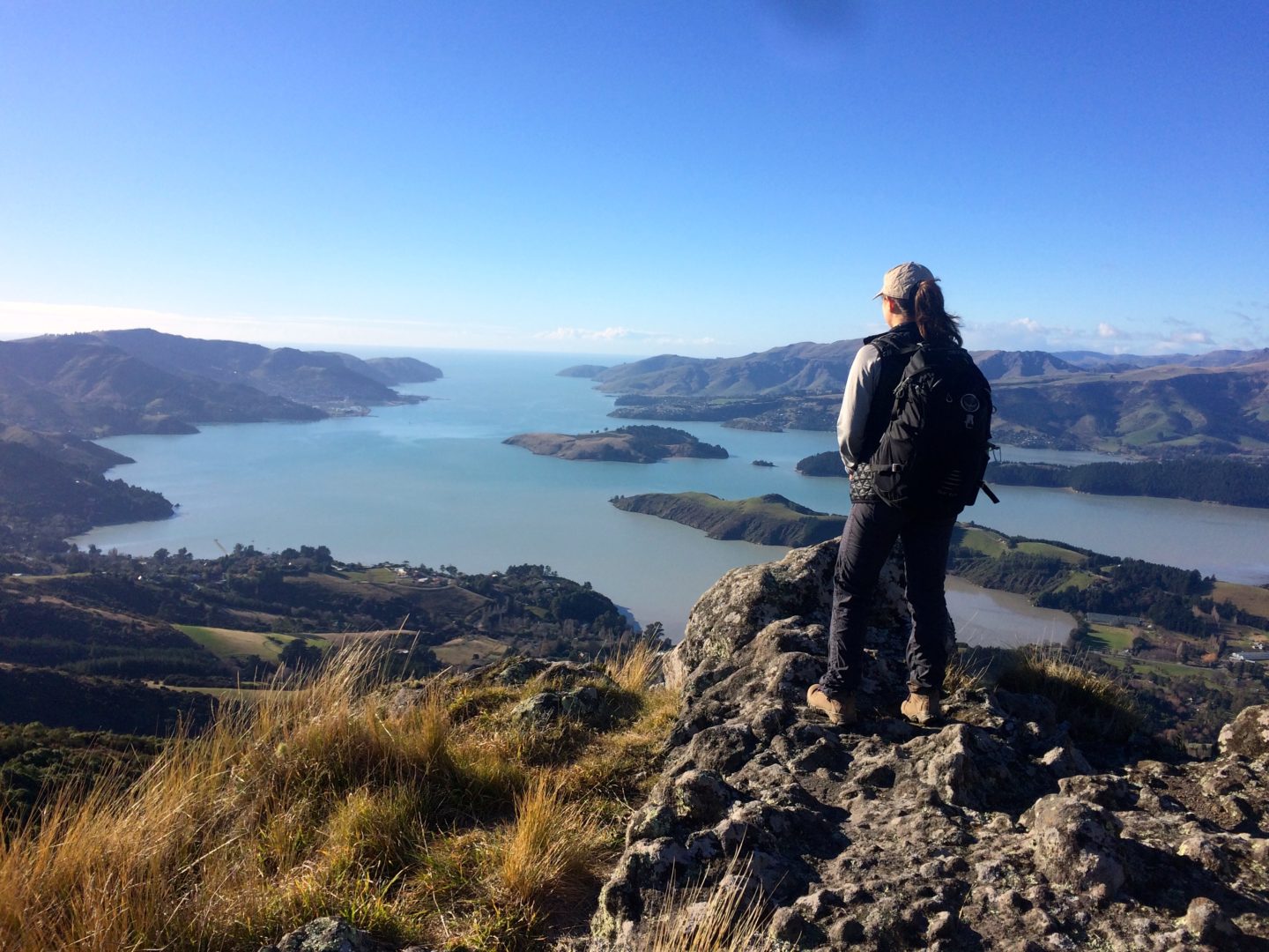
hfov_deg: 61.7
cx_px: 634
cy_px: 476
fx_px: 1063
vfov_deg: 48.2
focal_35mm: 29
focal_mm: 4.15
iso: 32
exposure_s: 1/2053
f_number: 2.2
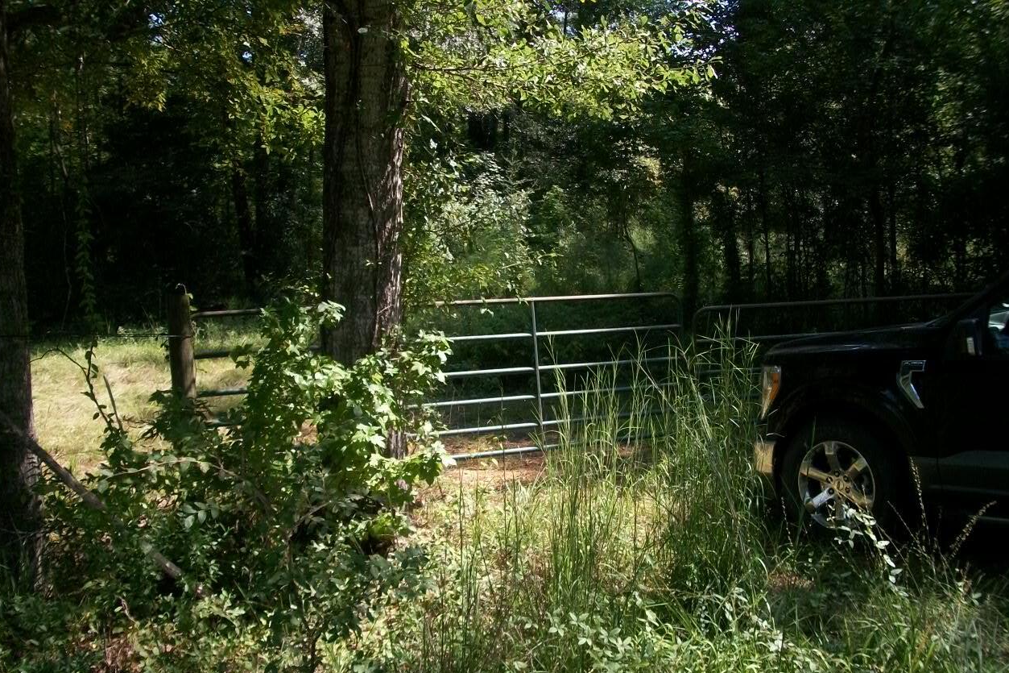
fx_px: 953
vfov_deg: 38.8
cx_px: 510
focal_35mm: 34
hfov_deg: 55.8
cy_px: 386
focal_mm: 5.7
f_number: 2.9
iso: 80
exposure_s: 1/500
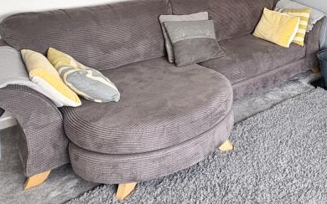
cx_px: 332
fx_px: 348
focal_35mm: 39
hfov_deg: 42.9
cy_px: 14
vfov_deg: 31.0
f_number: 2.2
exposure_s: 1/87
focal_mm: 2.22
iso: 250
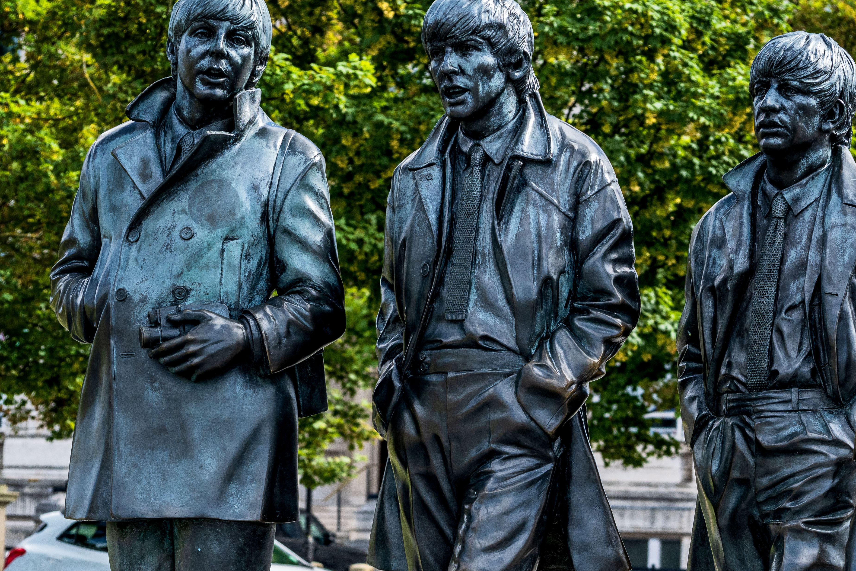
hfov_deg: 16.4
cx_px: 529
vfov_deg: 10.9
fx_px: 2972
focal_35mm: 125
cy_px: 469
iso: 100
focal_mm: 56
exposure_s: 1/1000
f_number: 4
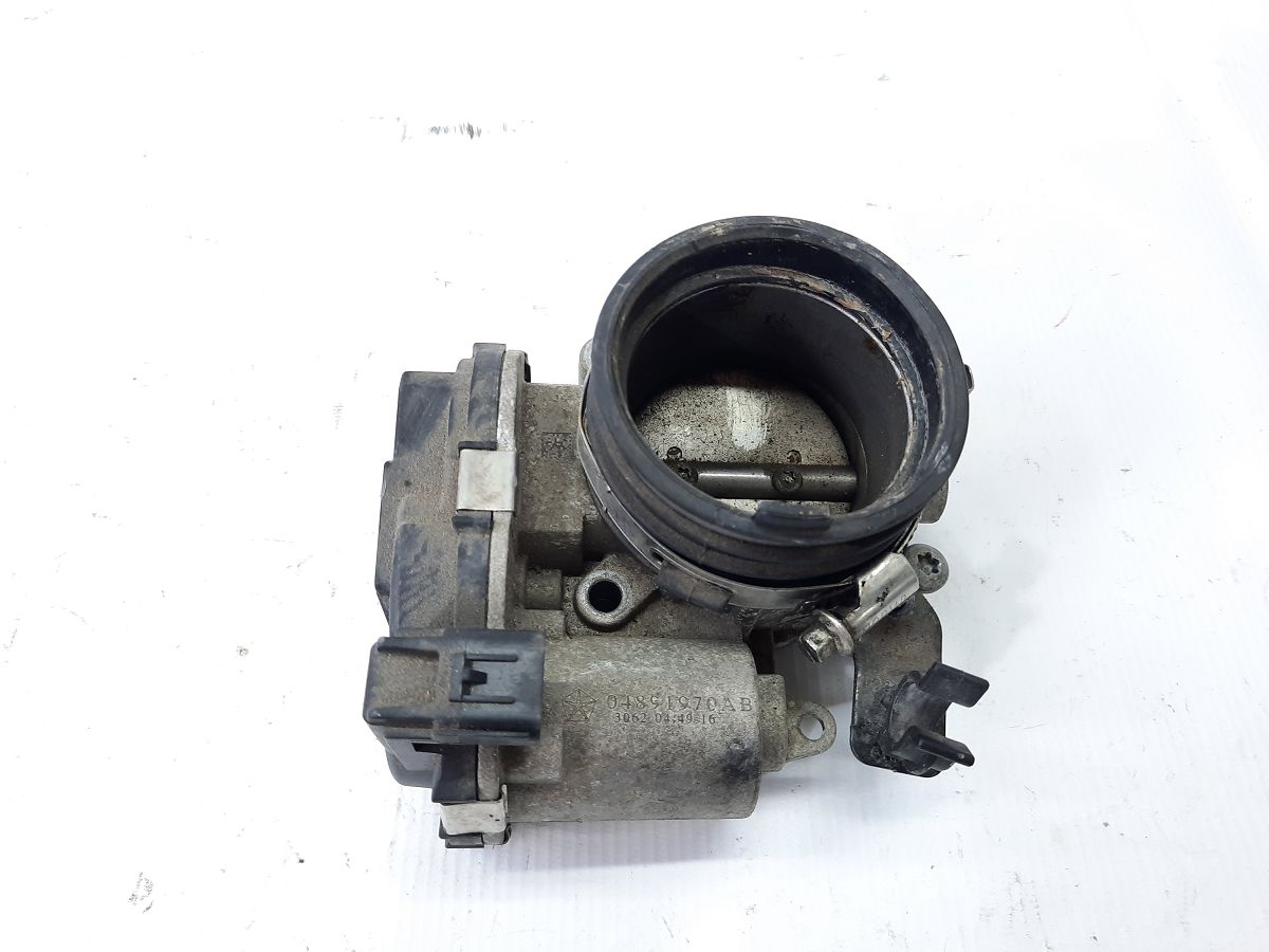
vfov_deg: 54.9
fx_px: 916
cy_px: 476
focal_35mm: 25
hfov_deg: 69.4
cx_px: 634
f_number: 2
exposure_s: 1/50
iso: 80
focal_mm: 4.6
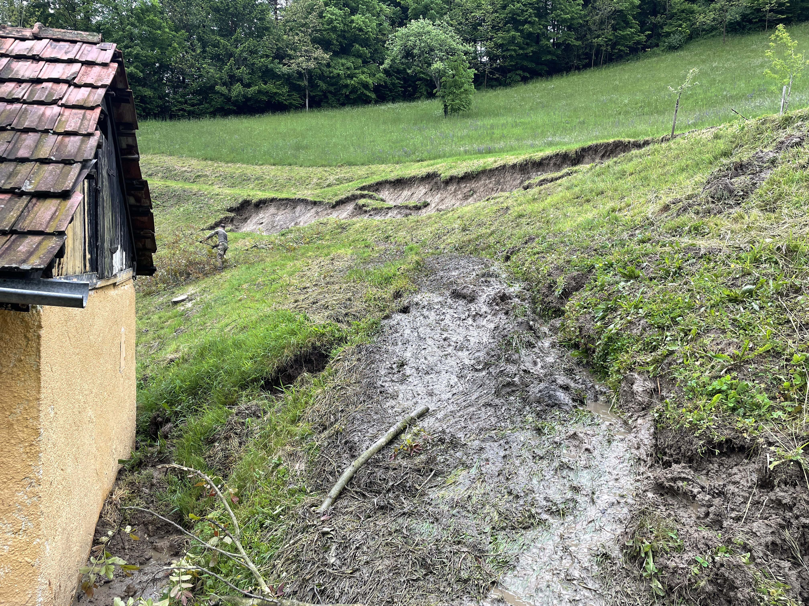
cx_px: 404
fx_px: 608
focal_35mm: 26
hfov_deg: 67.3
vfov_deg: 53.1
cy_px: 303
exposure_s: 1/208
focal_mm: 4.2
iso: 32
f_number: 1.6
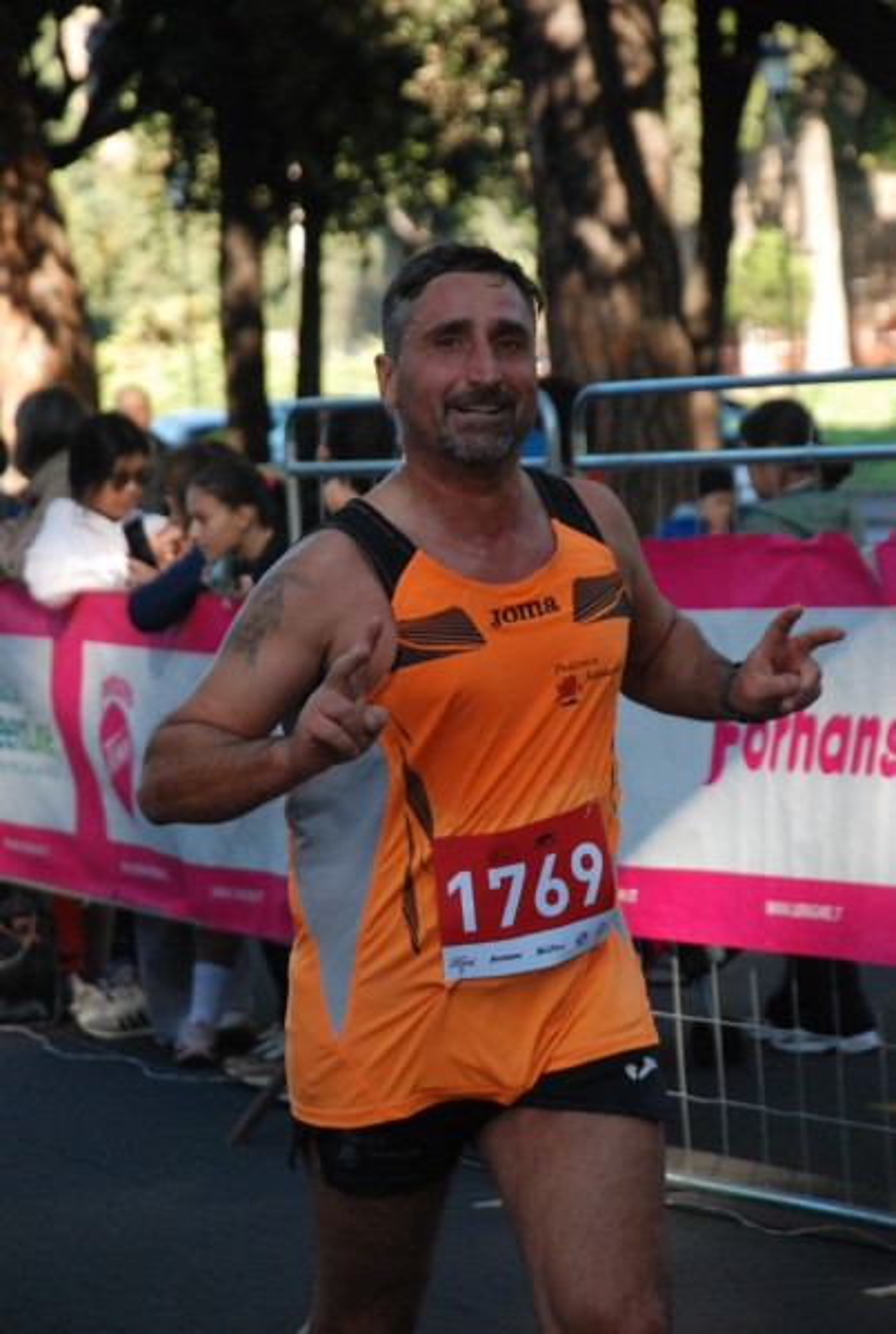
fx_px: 6685
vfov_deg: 11.4
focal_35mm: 180
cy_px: 667
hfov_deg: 7.7
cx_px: 448
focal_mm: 120
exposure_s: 1/400
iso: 1000
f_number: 5.6
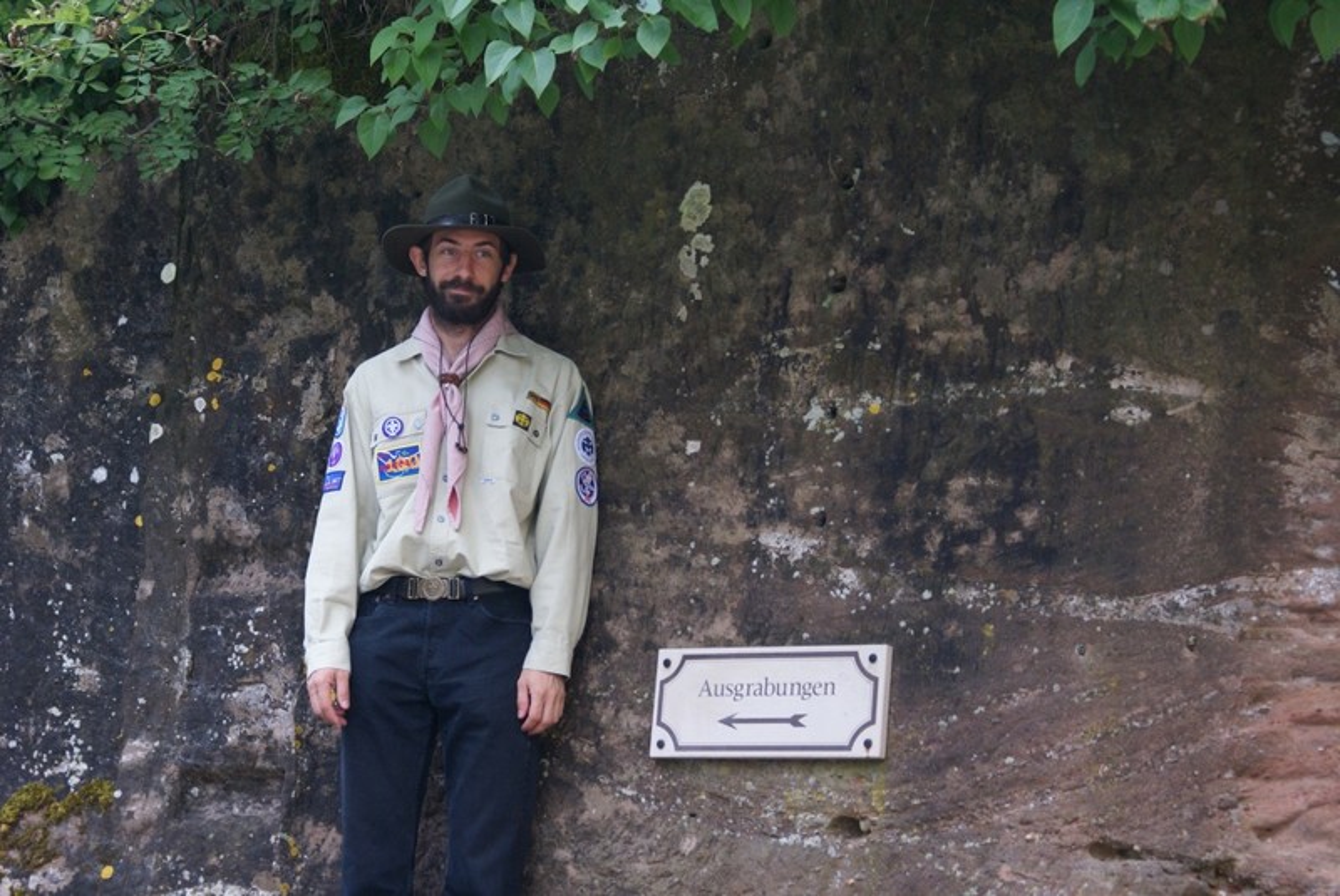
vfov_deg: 13.1
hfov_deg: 19.4
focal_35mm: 105
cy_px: 448
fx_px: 3912
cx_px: 670
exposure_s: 1/125
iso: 250
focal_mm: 70
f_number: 5.6
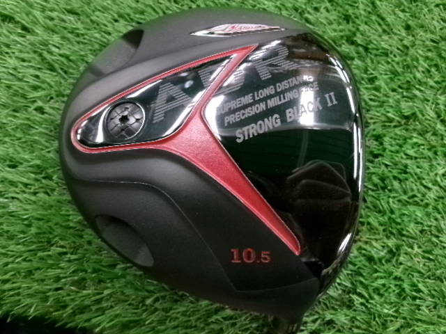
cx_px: 223
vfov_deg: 49.7
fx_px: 361
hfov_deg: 63.4
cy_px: 167
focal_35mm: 28
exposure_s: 1/34
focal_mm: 5.1
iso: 800
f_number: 3.9
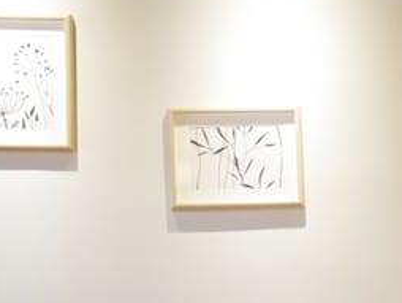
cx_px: 445
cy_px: 351
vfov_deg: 16.1
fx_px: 1035
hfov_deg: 20.9
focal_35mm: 89
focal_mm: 17
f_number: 4
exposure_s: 1/60
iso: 2500
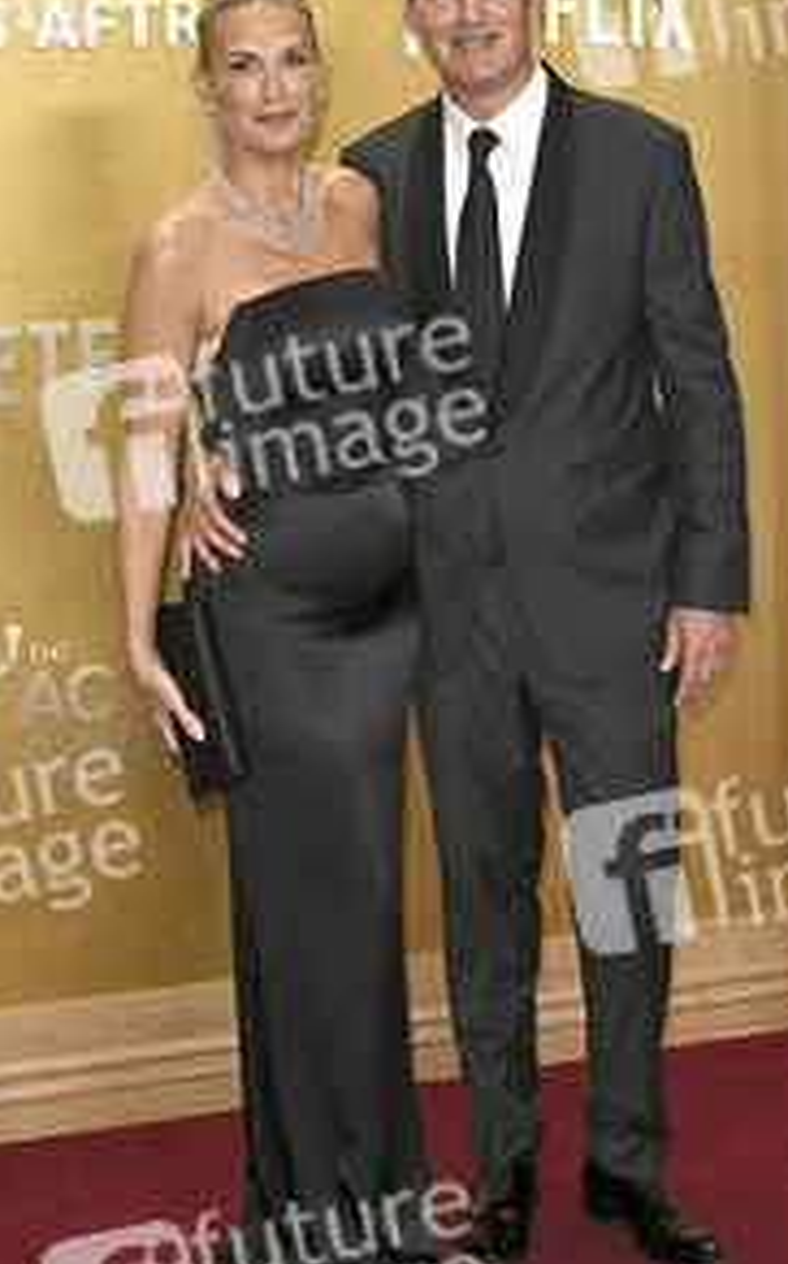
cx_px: 390
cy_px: 636
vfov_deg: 30.6
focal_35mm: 67
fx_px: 2307
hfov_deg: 19.4
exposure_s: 1/320
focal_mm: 48
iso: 2500
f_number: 6.3
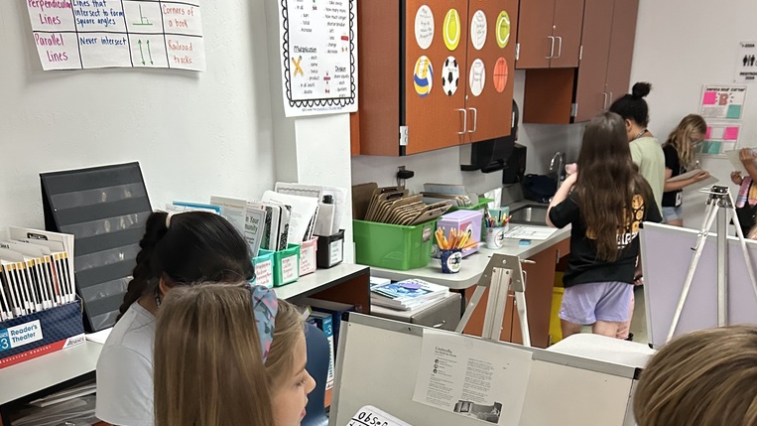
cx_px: 379
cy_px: 434
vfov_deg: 29.0
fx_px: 763
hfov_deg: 52.8
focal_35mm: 38
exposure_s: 1/60
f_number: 1.5
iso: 400
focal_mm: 5.7
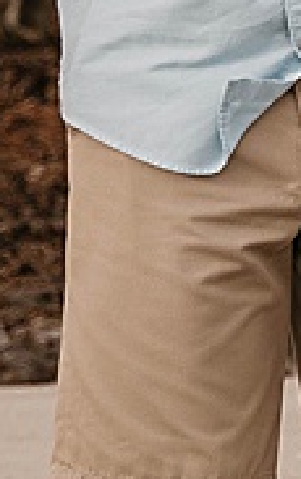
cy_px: -75
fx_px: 7099
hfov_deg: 2.4
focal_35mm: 543
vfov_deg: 3.9
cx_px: 646
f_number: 2.8
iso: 100
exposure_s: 1/640
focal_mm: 61
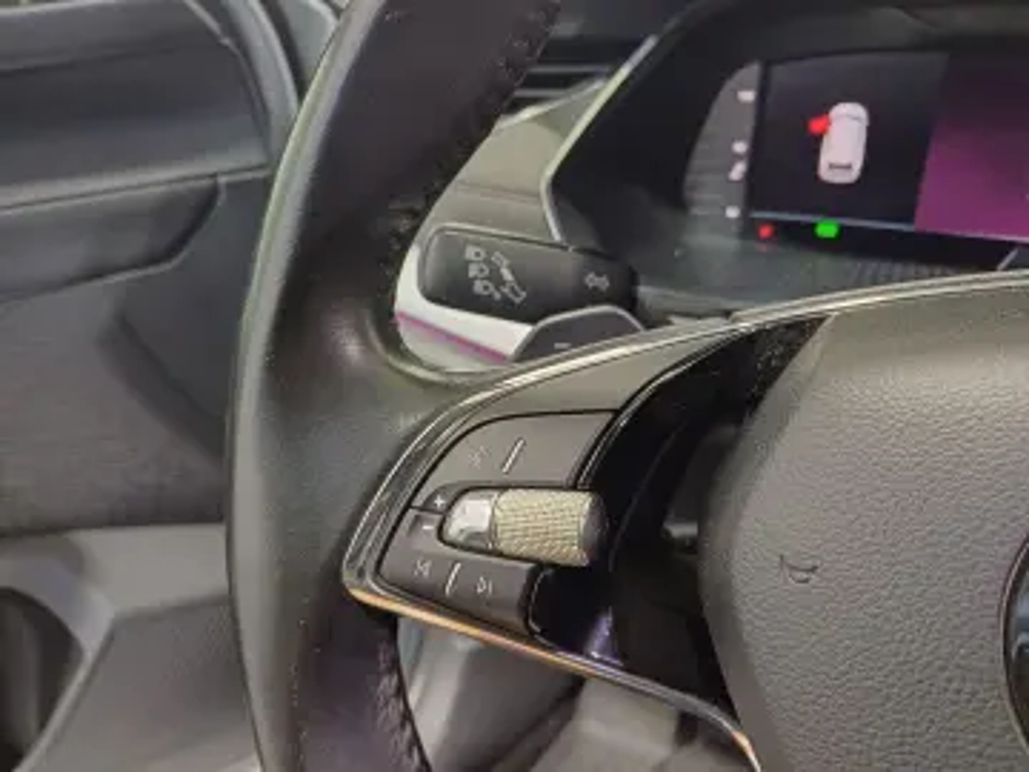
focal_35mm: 25
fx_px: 743
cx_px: 514
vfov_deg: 54.9
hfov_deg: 69.4
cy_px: 386
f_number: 1.8
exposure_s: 1/24
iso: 500
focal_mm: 4.65
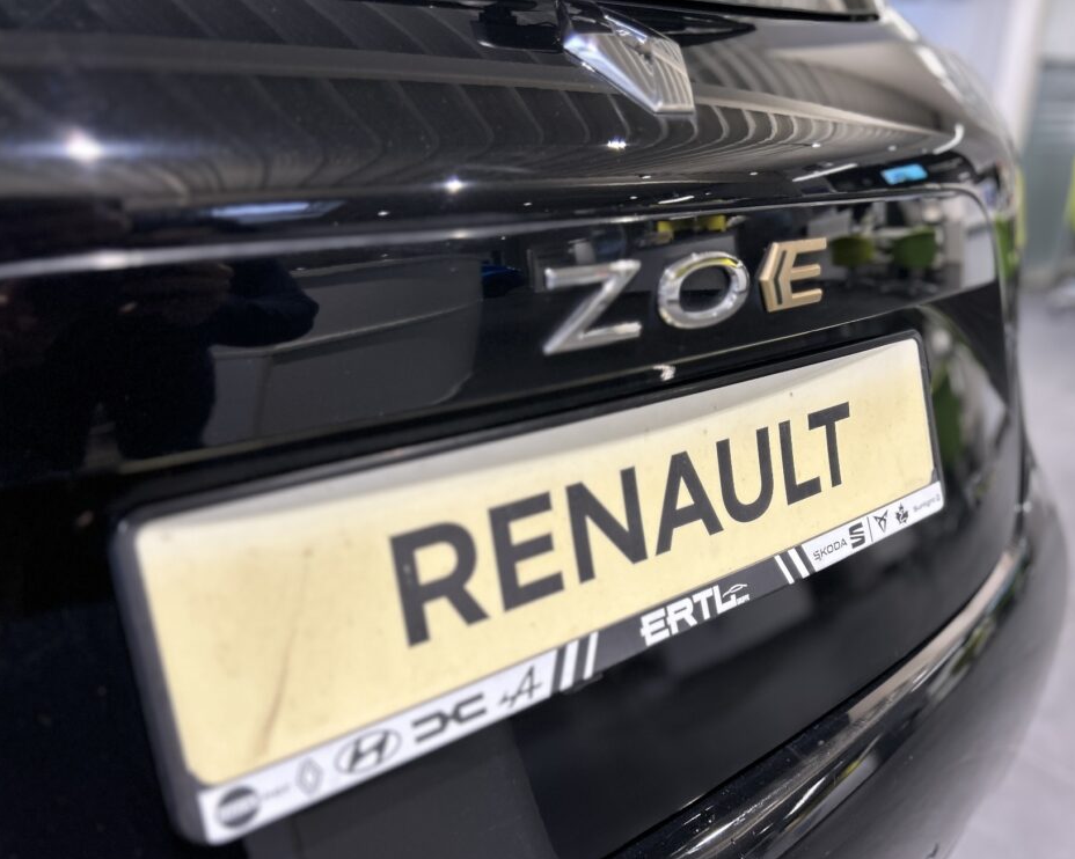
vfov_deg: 51.5
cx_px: 551
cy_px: 443
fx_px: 891
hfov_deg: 62.2
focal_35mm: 28
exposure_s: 1/50
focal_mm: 5.7
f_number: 1.5
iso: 100
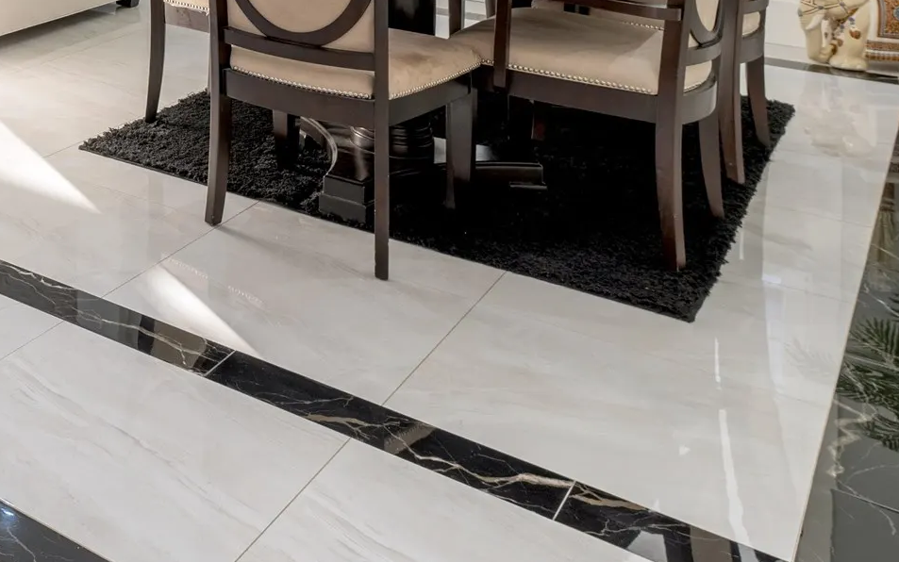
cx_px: -193
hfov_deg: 33.6
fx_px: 1176
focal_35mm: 48
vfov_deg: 22.3
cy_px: -277
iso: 100
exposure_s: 1/125
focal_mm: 14.6
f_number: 6.3
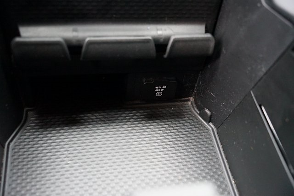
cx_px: 147
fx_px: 327
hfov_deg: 48.4
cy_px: 98
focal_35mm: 40
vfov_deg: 33.4
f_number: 3.2
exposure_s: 1/125
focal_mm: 40
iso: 6400
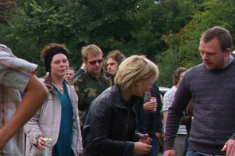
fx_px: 914
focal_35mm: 140
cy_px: 124
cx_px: -182
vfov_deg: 9.8
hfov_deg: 13.3
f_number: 8
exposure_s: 1/180
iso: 400
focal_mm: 23
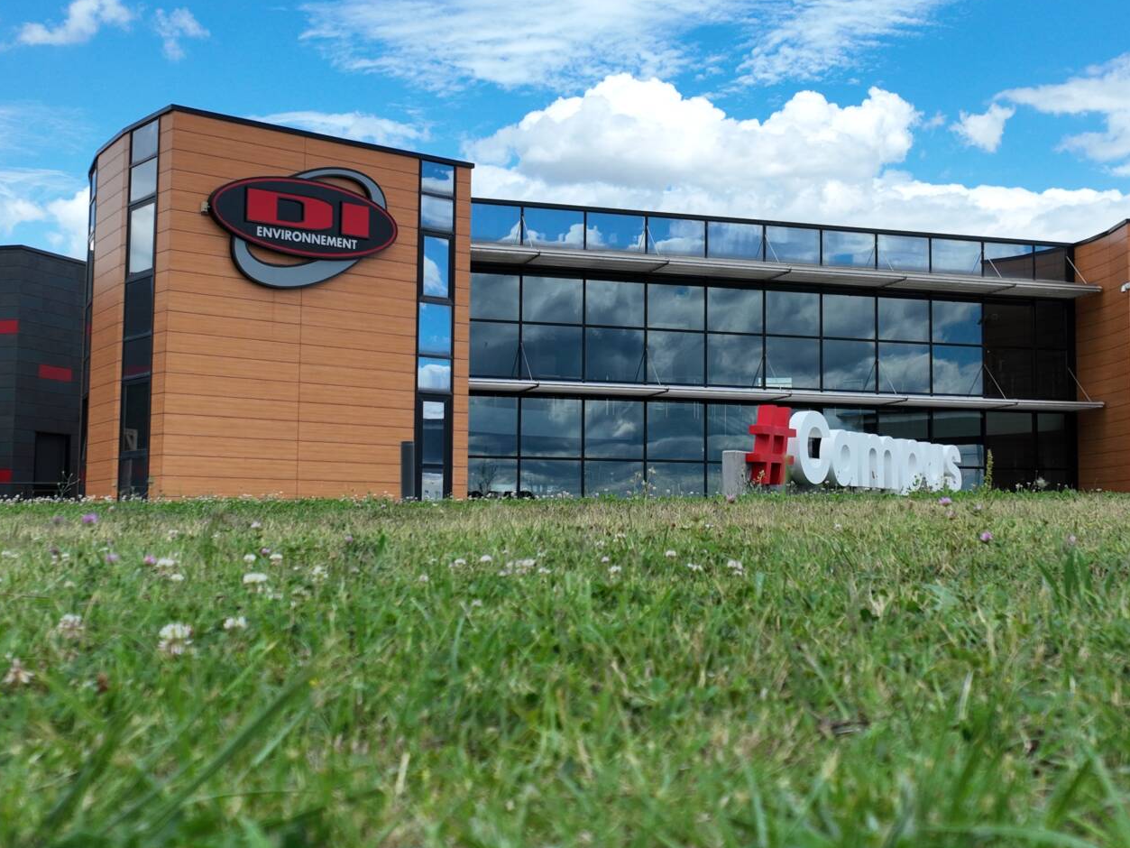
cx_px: 641
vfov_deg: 29.7
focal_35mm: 49
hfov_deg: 38.8
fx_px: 1600
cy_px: 392
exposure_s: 1/2500
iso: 200
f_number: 2.8
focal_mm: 12.29
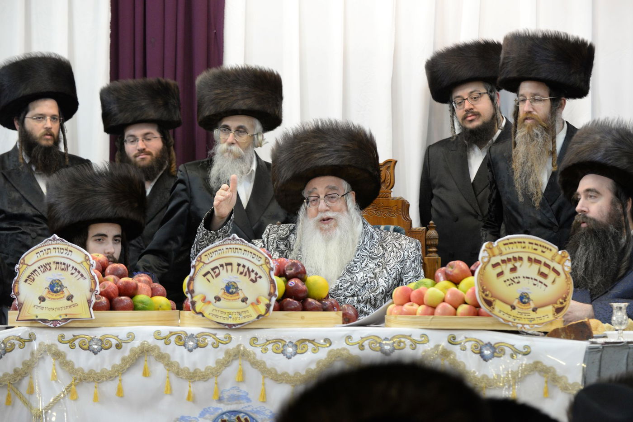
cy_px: 211
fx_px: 2110
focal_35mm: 120
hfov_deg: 17.1
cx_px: 316
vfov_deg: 11.4
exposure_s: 1/60
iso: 2000
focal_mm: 120
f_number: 5.6
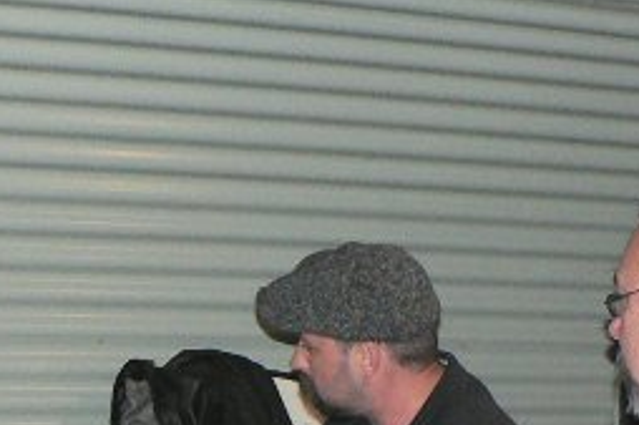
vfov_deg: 11.4
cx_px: 252
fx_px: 2093
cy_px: 463
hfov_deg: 17.3
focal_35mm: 118
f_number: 2.8
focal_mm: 6
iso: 400
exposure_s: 1/60
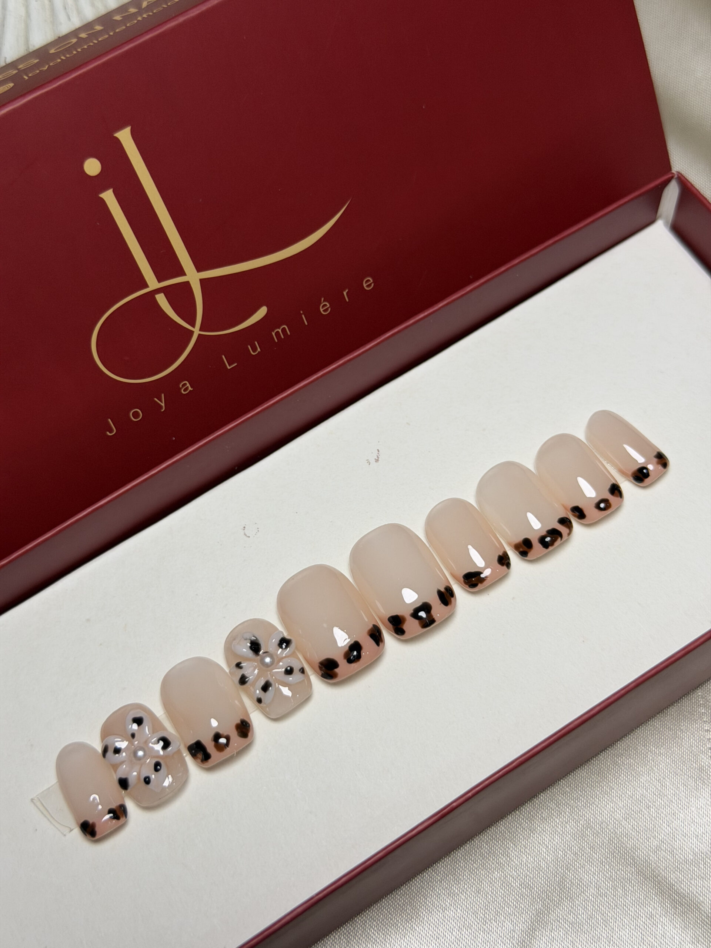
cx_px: 356
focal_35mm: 48
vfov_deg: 39.7
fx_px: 1315
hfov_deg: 30.3
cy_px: 474
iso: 80
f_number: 1.78
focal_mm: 6.76
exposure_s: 1/100
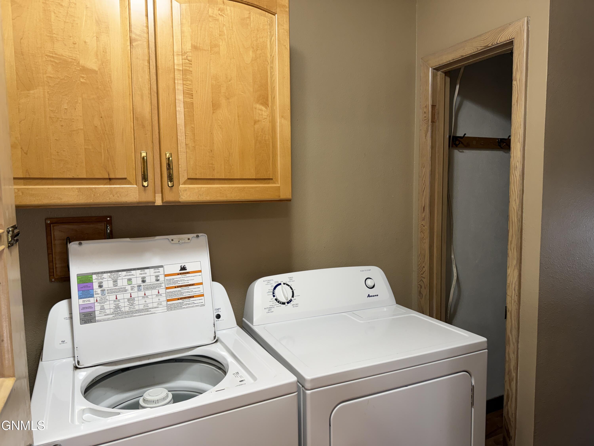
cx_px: 297
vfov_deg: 56.8
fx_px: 412
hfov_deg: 71.6
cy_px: 223
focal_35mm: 24
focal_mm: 6.76
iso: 125
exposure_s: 1/120
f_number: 1.78
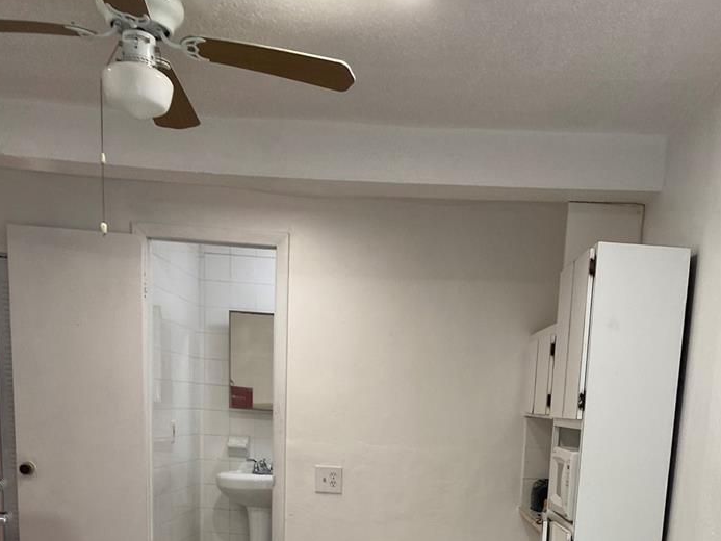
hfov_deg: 41.7
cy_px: 611
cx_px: 456
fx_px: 937
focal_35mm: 45
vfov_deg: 28.8
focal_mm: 4.25
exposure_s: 1/60
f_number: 1.8
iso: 80
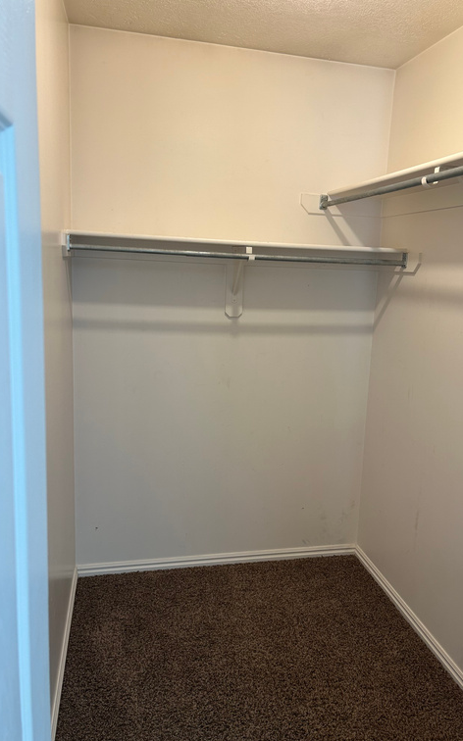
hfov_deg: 44.4
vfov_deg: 66.5
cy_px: 369
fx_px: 566
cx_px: 262
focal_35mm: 28
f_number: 1.5
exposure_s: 1/120
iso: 125
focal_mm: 5.7
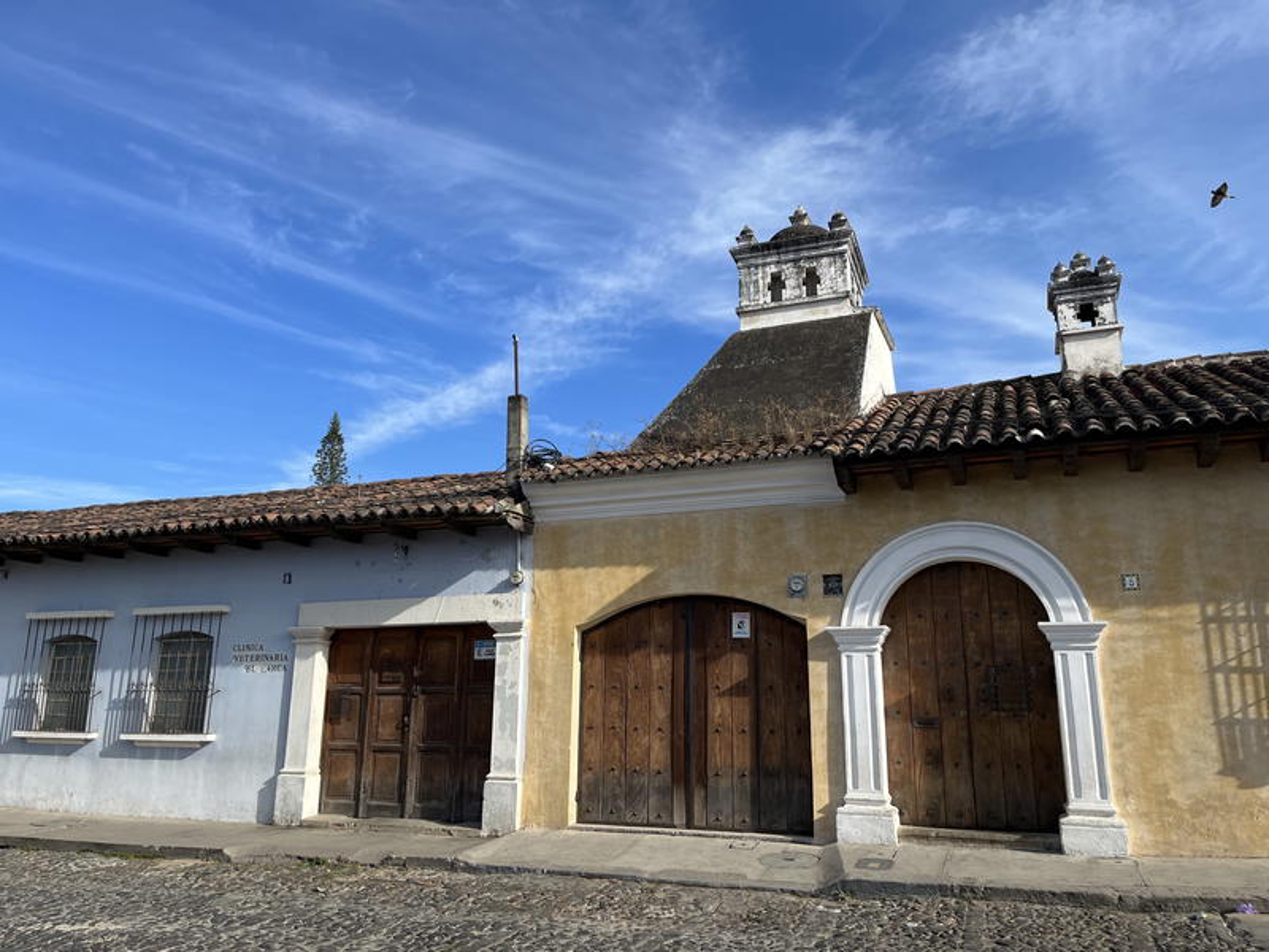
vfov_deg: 53.1
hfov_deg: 67.3
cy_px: 476
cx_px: 634
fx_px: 953
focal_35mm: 26
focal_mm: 5.1
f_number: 1.6
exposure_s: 1/2358
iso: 50
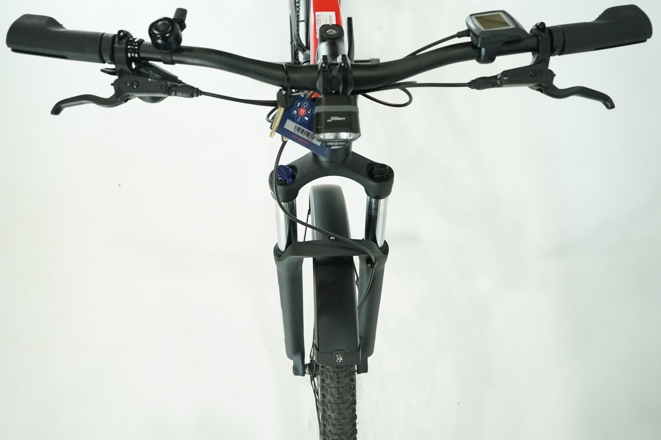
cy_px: 220
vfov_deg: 40.0
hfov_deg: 57.2
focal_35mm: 33
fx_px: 606
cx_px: 330
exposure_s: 1/200
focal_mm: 33
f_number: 5.6
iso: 2500
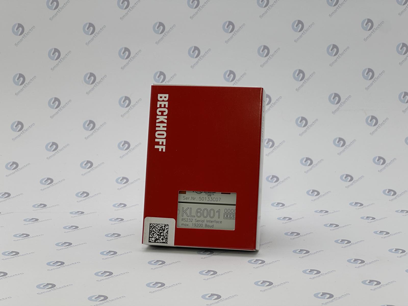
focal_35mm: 77
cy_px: 153
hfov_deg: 25.3
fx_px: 908
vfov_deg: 19.1
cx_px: 204
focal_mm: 9
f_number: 2.8
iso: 32
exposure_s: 1/167
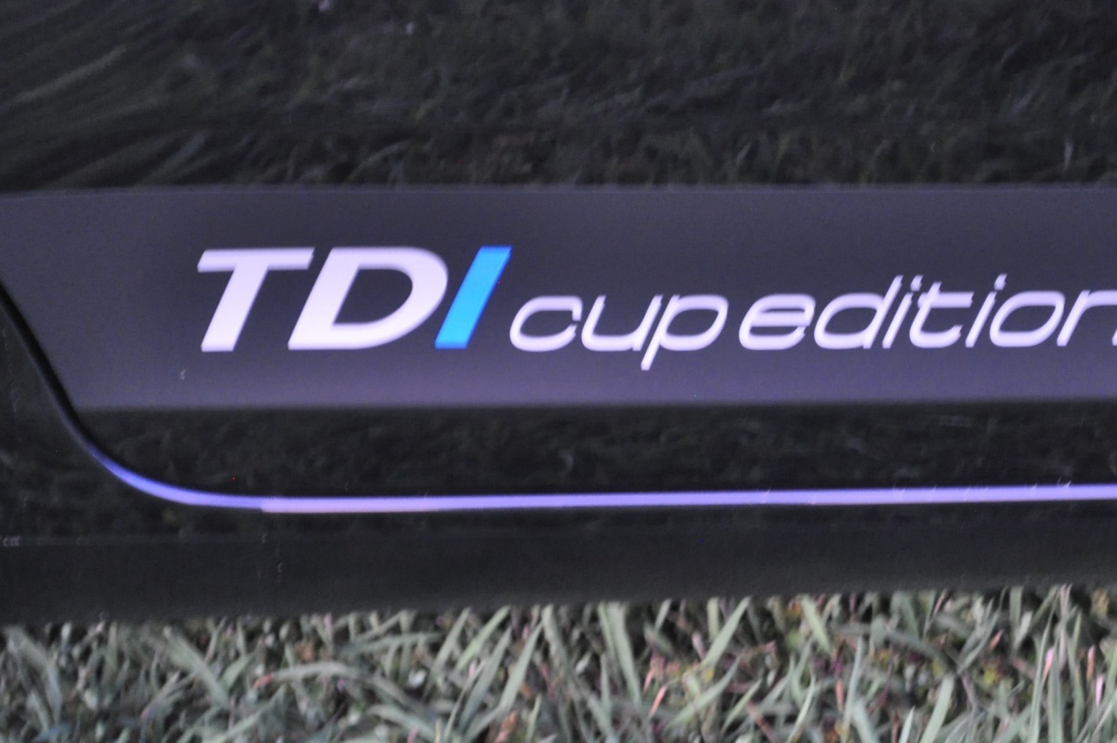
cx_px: 678
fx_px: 3774
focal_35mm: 122
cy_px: 324
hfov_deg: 16.8
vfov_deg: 11.2
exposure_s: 1/1.6
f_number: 5.6
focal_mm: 55
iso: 1600
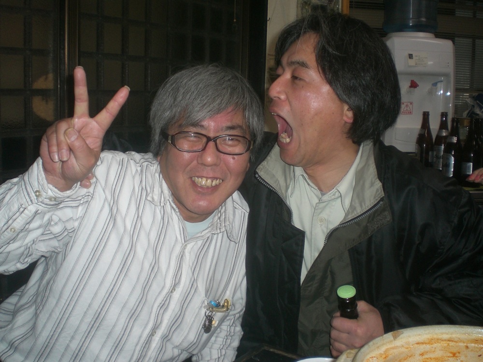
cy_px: 181
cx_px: 242
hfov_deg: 49.0
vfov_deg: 37.7
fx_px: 530
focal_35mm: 38
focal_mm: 6.3
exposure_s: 1/60
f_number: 3.1
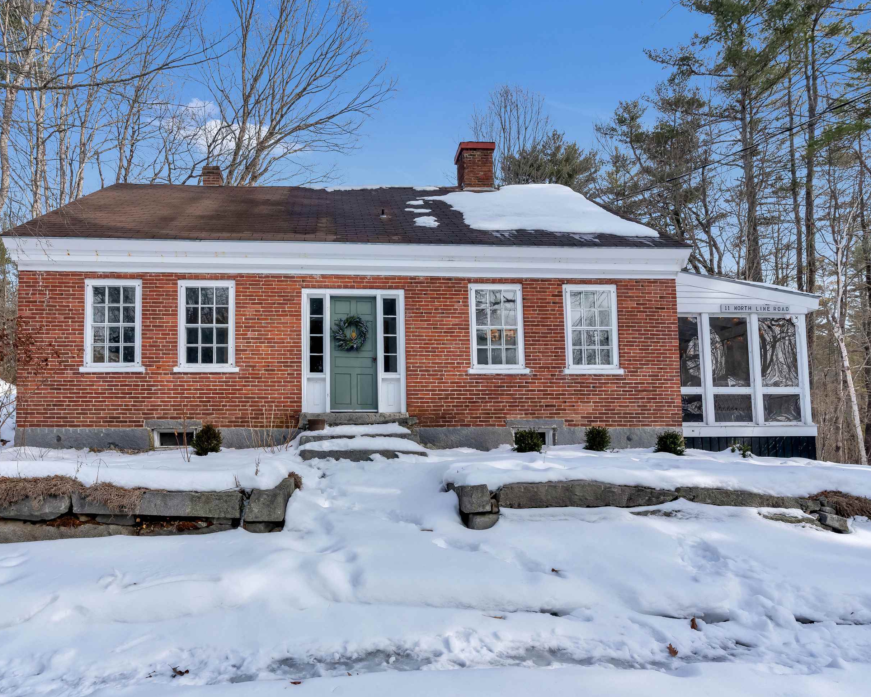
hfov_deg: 82.9
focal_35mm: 19
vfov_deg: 70.9
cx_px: 380
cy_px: 344
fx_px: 490
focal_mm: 16
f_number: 8
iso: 800
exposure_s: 1/1000
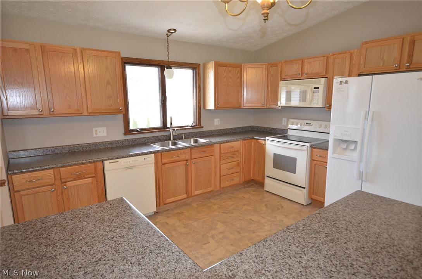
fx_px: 246
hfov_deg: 81.3
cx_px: 211
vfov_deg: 59.3
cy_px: 140
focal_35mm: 21
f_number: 4.8
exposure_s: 1/60
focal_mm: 14
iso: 800
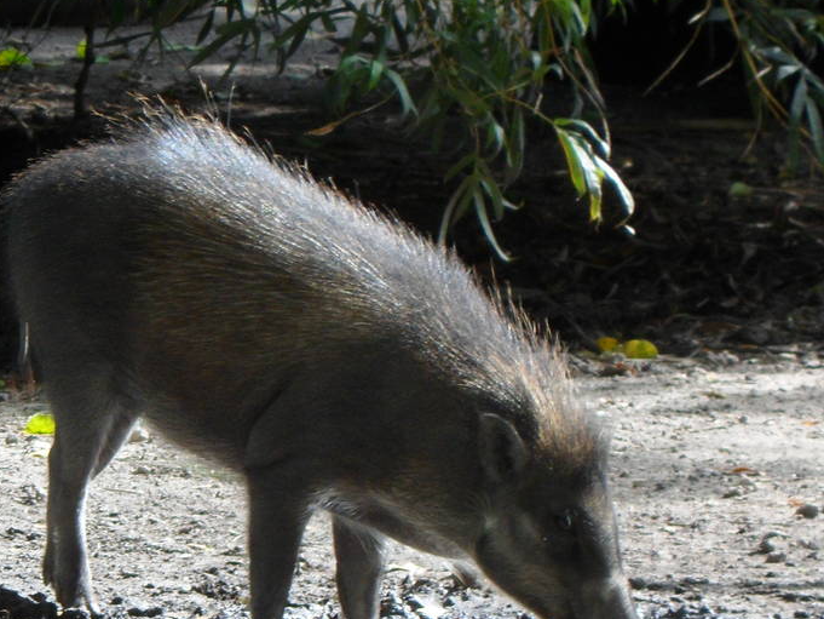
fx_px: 15094
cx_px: 186
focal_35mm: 634
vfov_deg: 2.3
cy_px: 448
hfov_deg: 3.1
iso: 80
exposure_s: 1/125
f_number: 5.9
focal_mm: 46.8
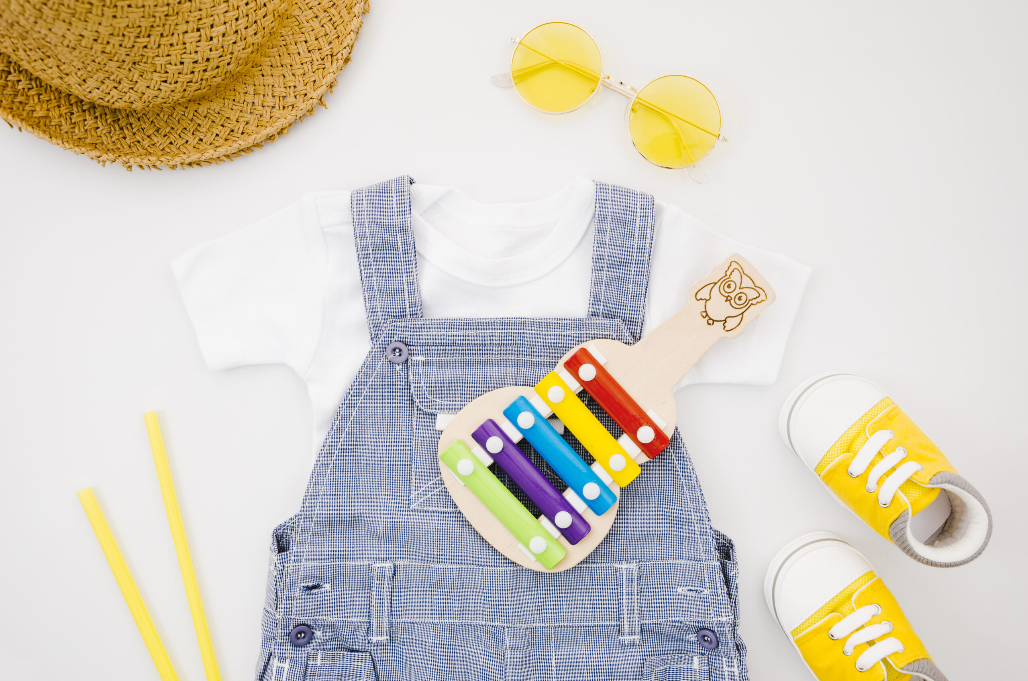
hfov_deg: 57.3
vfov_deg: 39.8
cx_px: 514
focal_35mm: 33
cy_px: 340
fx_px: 940
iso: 100
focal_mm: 22
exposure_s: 1/30
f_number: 5.6
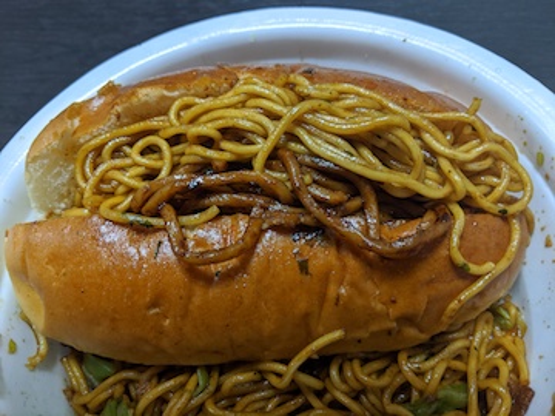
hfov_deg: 65.3
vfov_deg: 51.4
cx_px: 278
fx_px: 433
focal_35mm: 27
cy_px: 208
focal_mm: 4.44
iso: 95
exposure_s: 1/25
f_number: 1.8
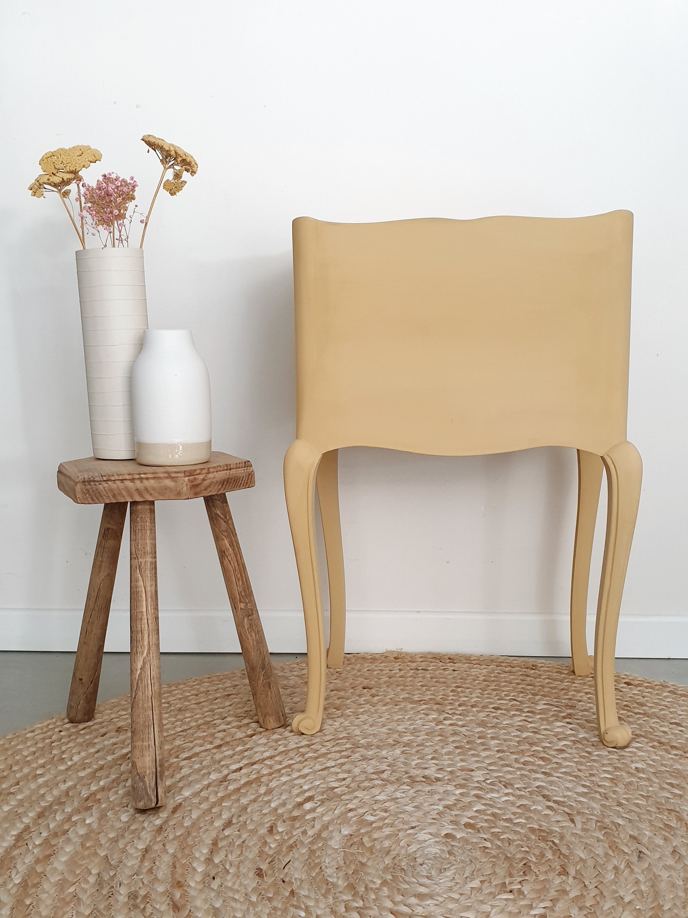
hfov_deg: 53.1
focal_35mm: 26
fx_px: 689
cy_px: 459
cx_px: 344
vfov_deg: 67.3
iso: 250
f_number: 2.4
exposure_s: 1/39
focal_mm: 4.3
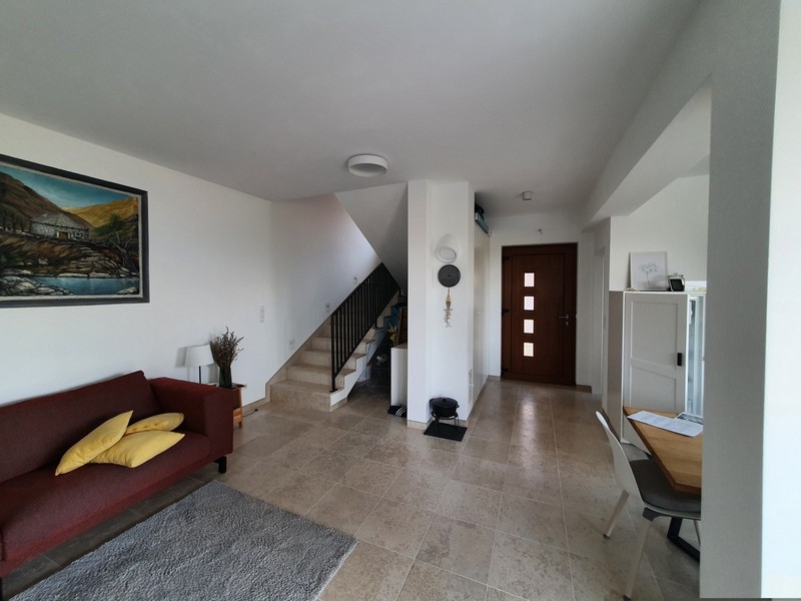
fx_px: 301
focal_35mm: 13
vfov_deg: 89.9
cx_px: 400
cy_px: 300
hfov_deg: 106.2
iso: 80
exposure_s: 1/50
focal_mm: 1.8
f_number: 2.2
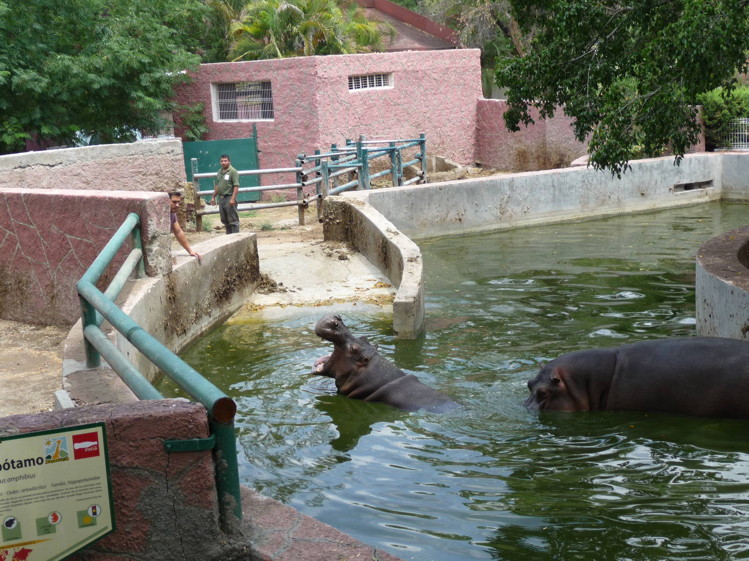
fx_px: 1082
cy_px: 280
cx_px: 374
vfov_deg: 29.1
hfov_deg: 38.2
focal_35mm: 50
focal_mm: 8.5
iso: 100
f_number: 4.2
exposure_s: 1/250
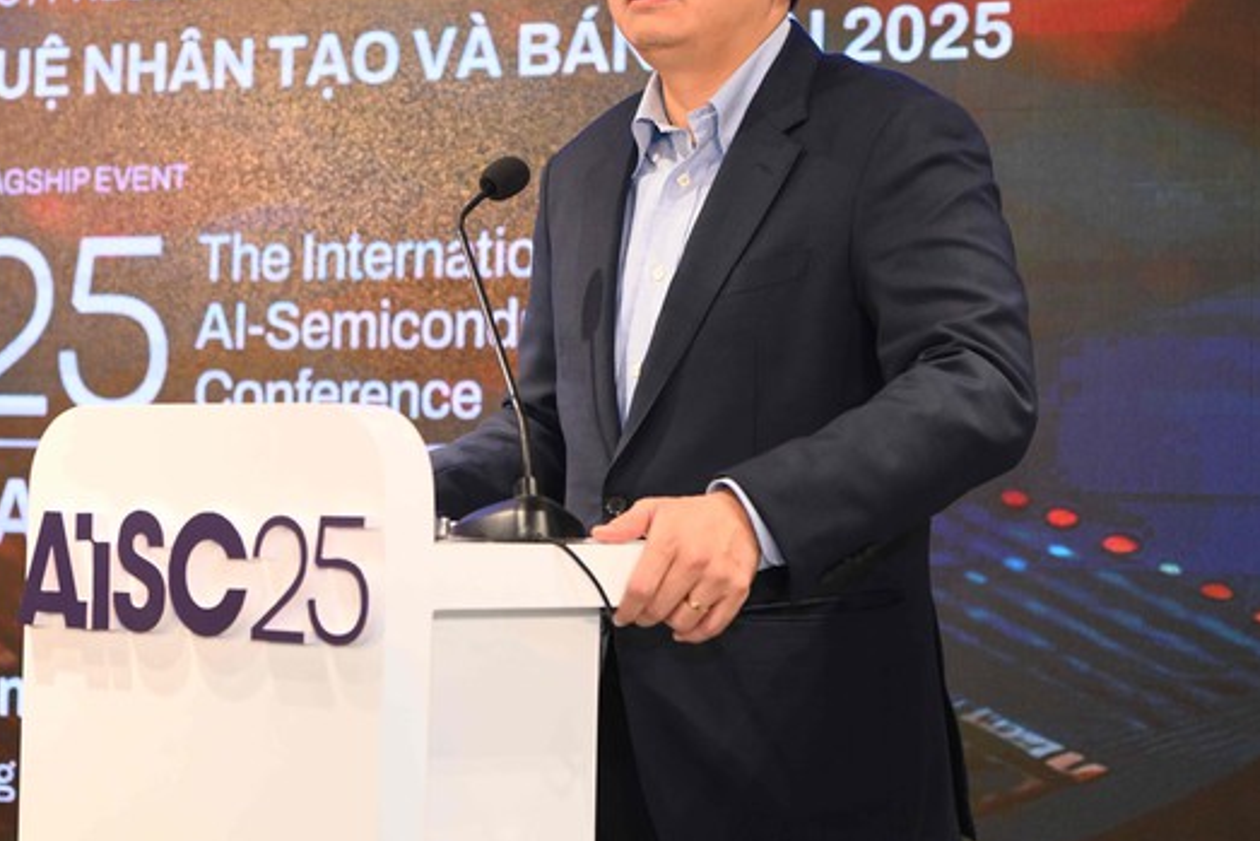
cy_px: 270
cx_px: 512
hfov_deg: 19.6
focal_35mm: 104
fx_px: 3641
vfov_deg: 13.2
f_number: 4.5
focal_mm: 70
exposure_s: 1/200
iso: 1600
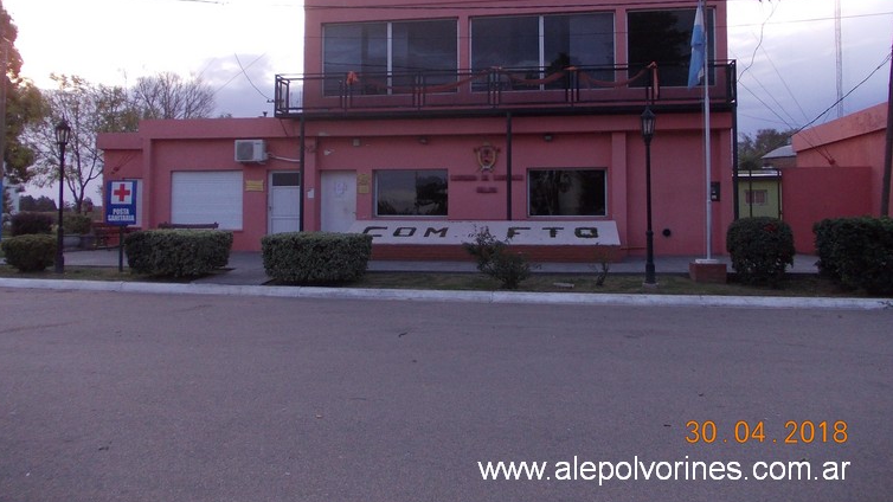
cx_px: 441
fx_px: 734
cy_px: 173
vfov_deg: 37.4
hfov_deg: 62.6
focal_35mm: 31
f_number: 2.7
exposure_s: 1/250
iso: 110
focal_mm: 4
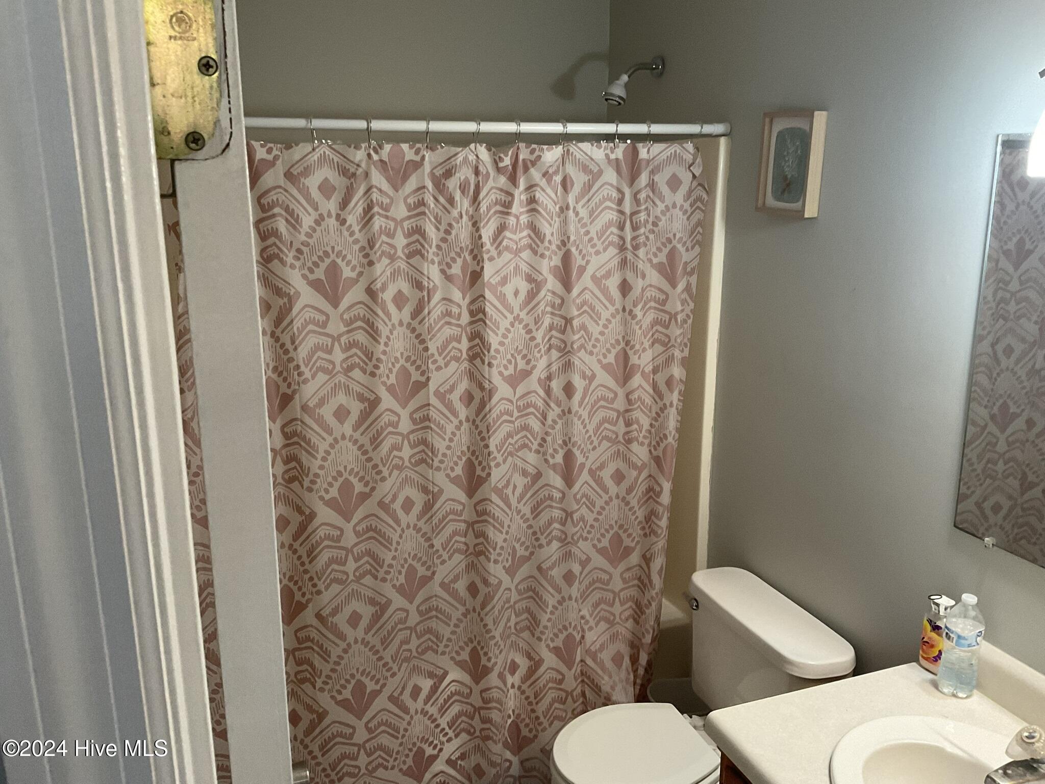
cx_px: 522
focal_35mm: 29
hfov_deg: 61.7
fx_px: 875
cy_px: 392
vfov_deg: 48.2
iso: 125
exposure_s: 1/60
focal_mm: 3
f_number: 1.8
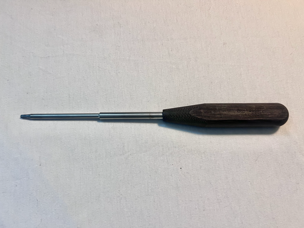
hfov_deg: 67.3
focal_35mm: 26
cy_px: 114
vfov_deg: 53.1
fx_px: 228
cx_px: 152
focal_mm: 5.7
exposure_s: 1/60
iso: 125
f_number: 1.5
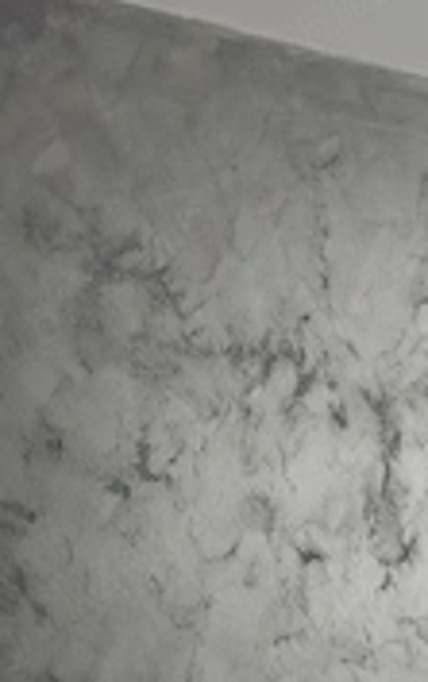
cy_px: 655
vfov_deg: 34.1
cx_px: 494
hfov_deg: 22.1
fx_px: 1024
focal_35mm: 55
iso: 50
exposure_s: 1/141
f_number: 1.65
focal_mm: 6.18
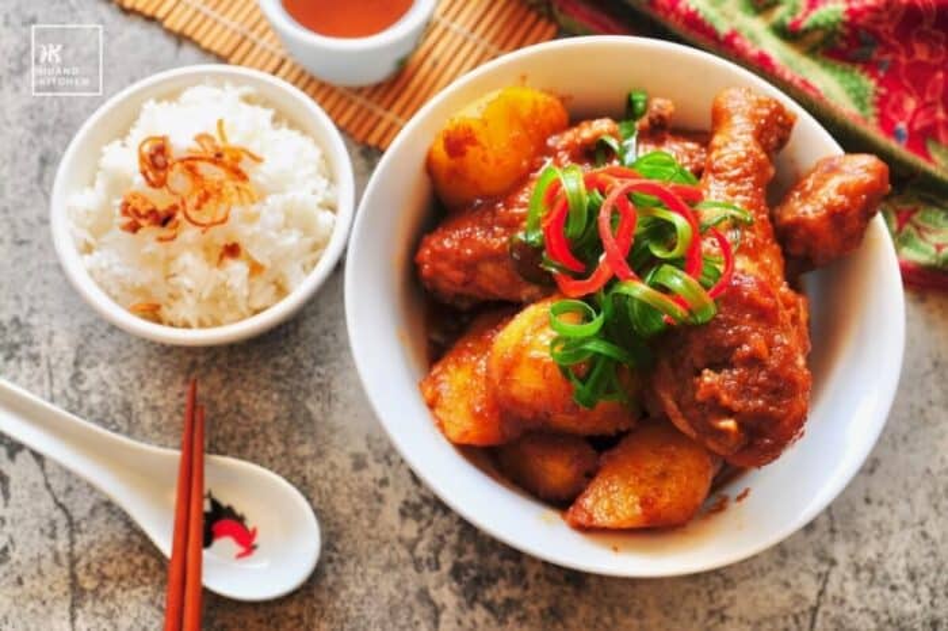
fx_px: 869
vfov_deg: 39.9
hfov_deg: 57.2
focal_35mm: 33
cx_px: 474
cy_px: 316
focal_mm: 22
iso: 160
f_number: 5.6
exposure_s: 1/125
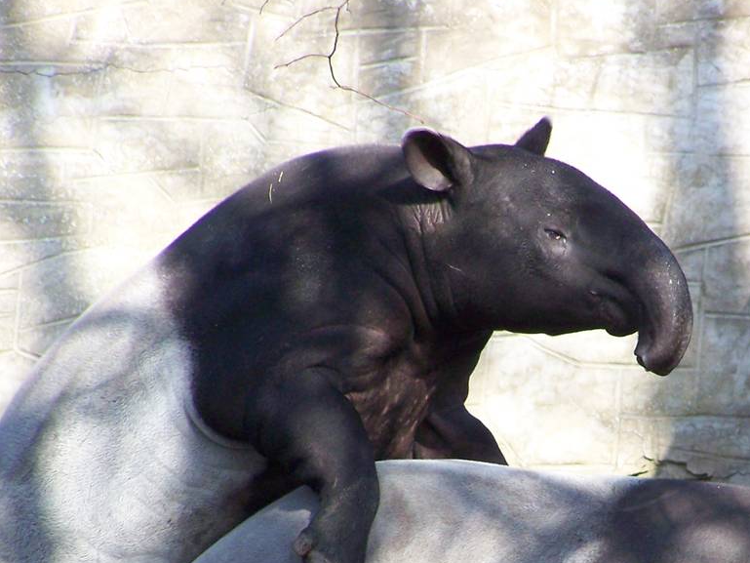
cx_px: 670
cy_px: 529
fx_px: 12980
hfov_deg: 3.3
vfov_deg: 2.5
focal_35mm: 599
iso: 160
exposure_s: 1/400
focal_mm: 47.7
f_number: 3.4
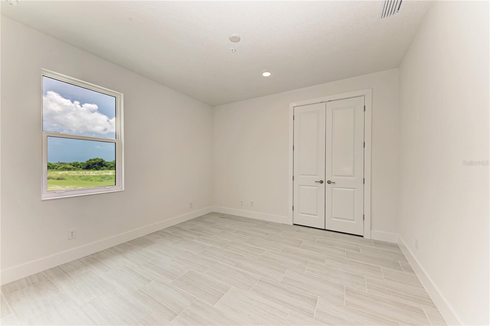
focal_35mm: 13
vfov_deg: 85.3
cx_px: 245
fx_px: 177
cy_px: 163
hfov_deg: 108.4
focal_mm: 13
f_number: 9
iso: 200
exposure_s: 1/50
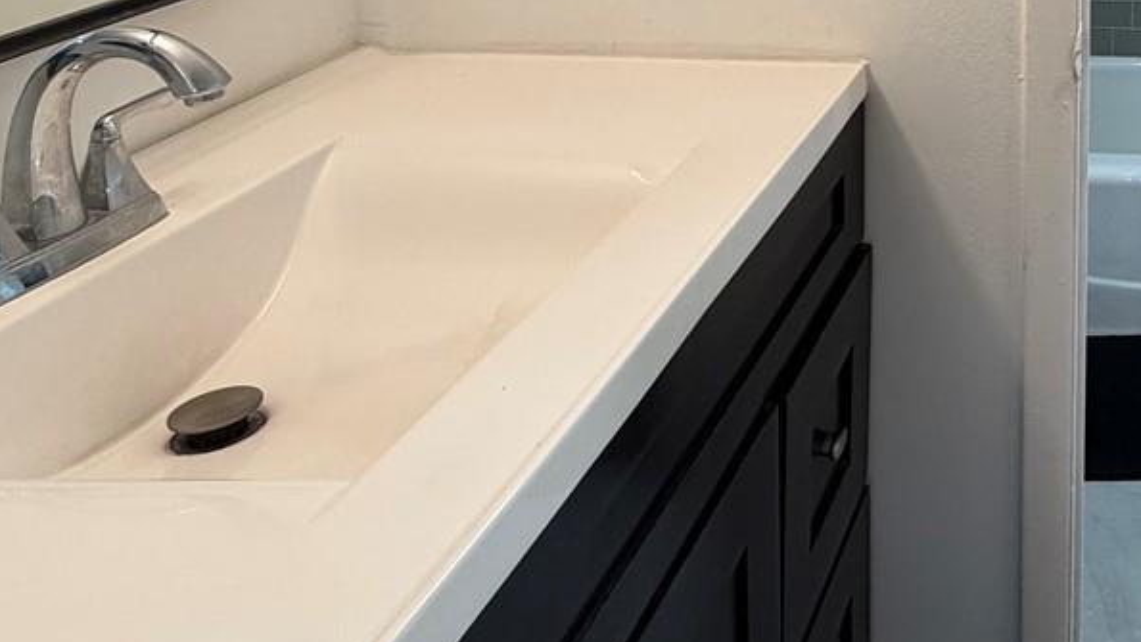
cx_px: 1223
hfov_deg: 40.8
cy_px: -205
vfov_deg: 24.9
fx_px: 1241
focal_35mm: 41
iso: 125
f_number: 2.2
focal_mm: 2.22
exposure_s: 1/120
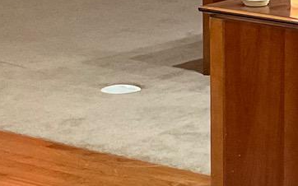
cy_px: 29
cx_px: 431
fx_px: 1413
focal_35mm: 174
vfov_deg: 7.5
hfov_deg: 11.6
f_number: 1.8
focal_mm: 3
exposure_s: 1/40
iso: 320
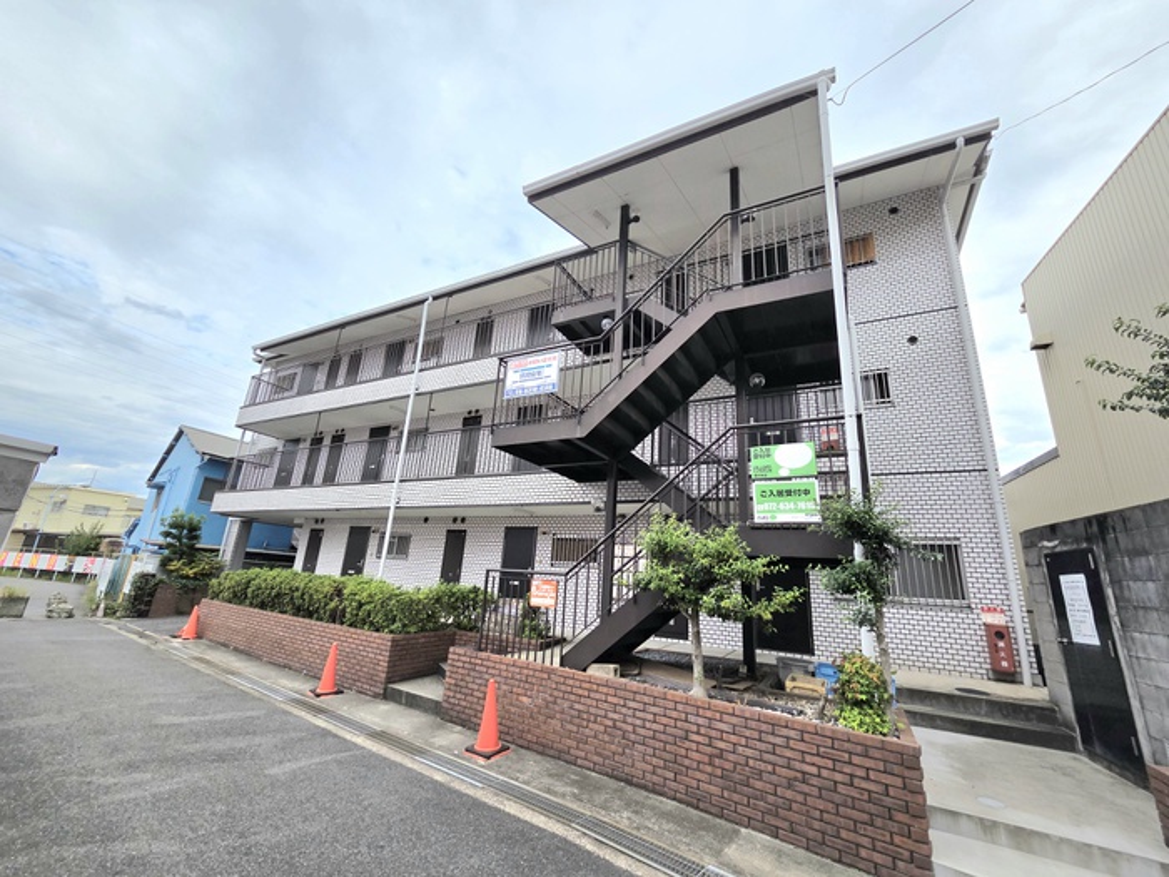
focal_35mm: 13
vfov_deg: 89.9
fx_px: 439
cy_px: 438
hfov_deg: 106.2
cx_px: 584
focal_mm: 2.2
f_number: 2.2
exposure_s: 1/2000
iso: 64
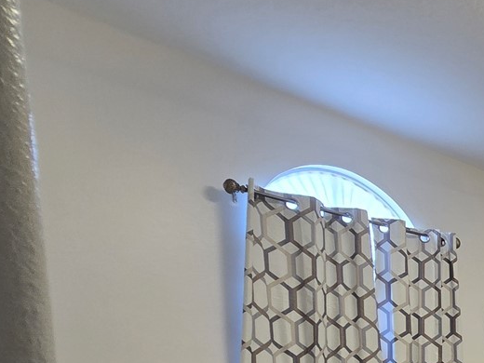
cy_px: 440
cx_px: 720
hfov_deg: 29.3
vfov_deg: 30.3
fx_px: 559
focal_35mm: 40
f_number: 2.2
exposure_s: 1/60
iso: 125
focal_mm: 2.2
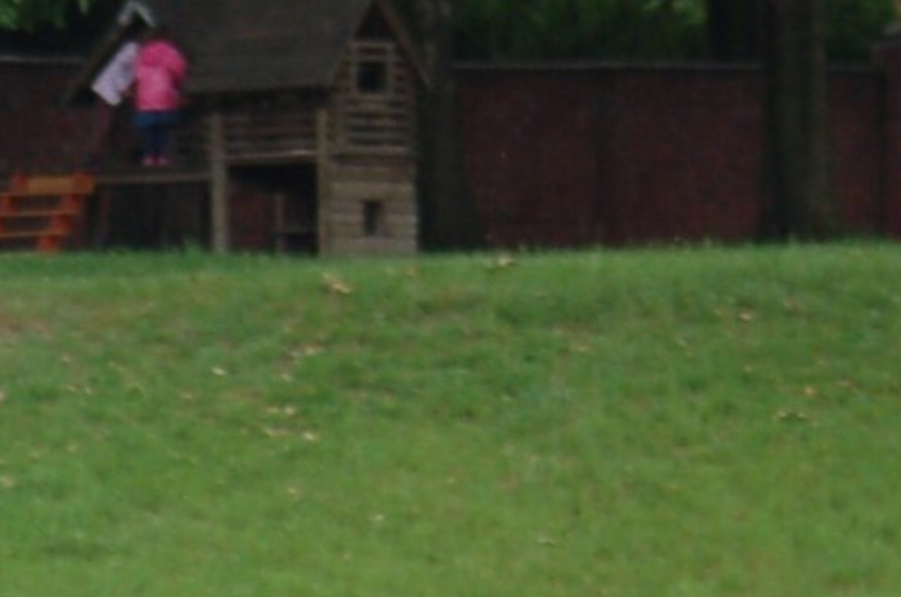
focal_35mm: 481
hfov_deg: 4.3
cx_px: -227
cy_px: 909
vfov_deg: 2.8
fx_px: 12014
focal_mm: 82
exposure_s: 1/800
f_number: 4
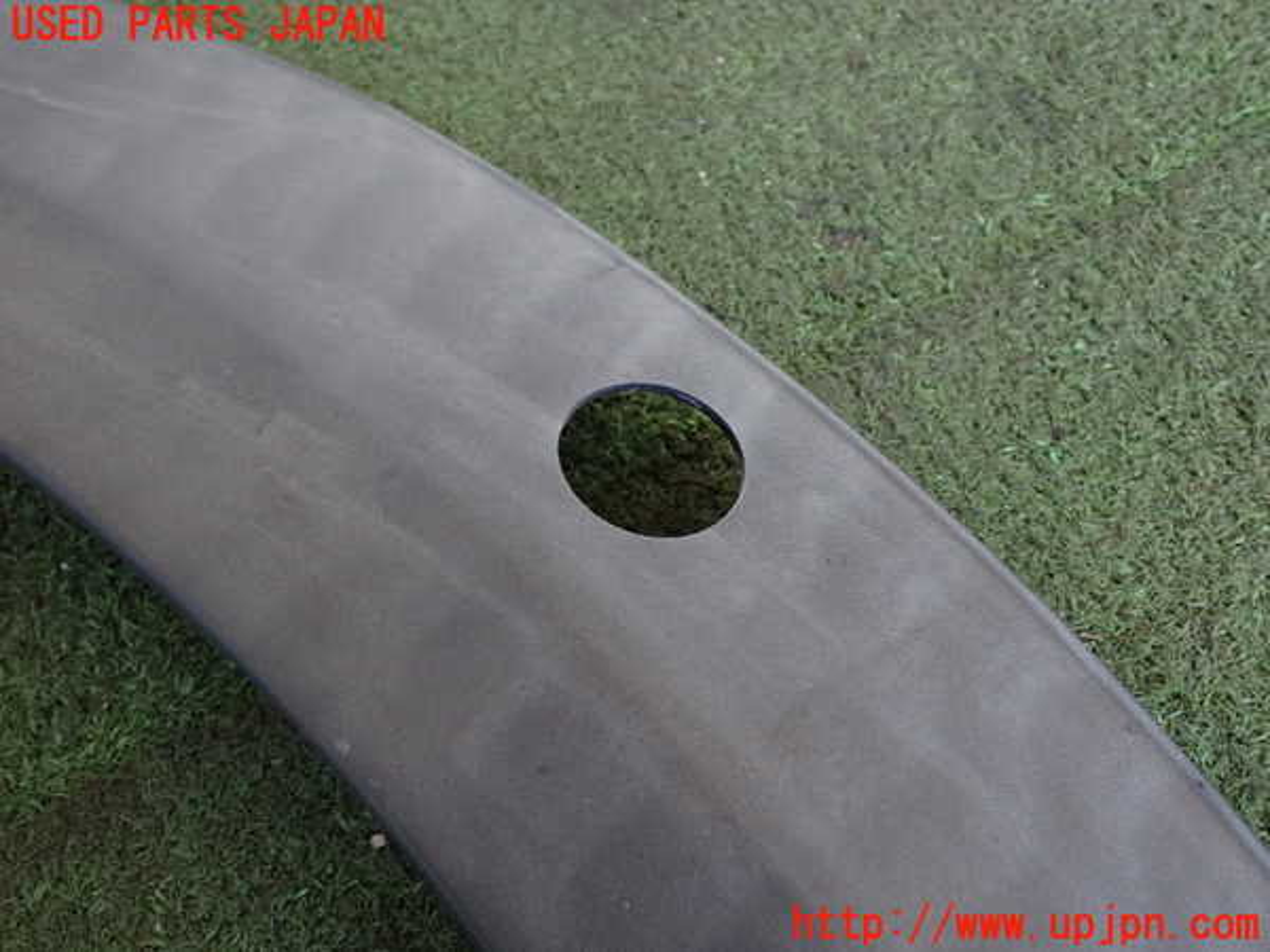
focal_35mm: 36
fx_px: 1321
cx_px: 635
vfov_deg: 39.7
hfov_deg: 51.4
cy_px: 476
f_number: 2.5
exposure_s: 1/40
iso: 320
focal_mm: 6.37
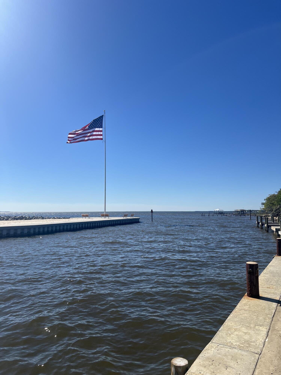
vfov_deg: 67.3
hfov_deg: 53.1
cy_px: 188
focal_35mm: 26
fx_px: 281
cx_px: 140
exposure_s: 1/6993
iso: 50
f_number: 1.5
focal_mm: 5.7
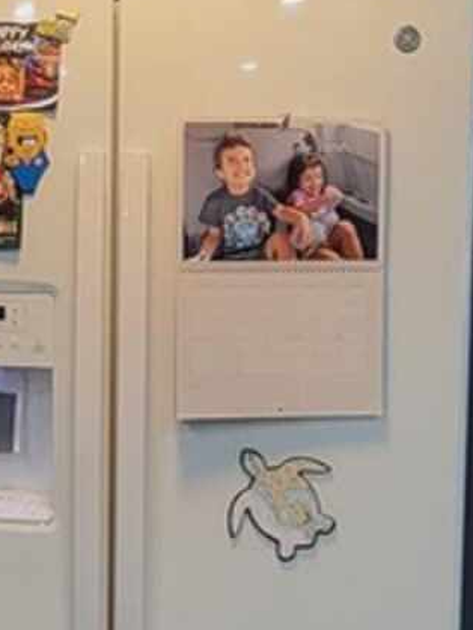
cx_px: 128
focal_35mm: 53
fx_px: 965
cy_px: 280
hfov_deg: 27.2
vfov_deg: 36.1
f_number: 2.2
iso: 160
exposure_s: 1/60
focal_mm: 2.2
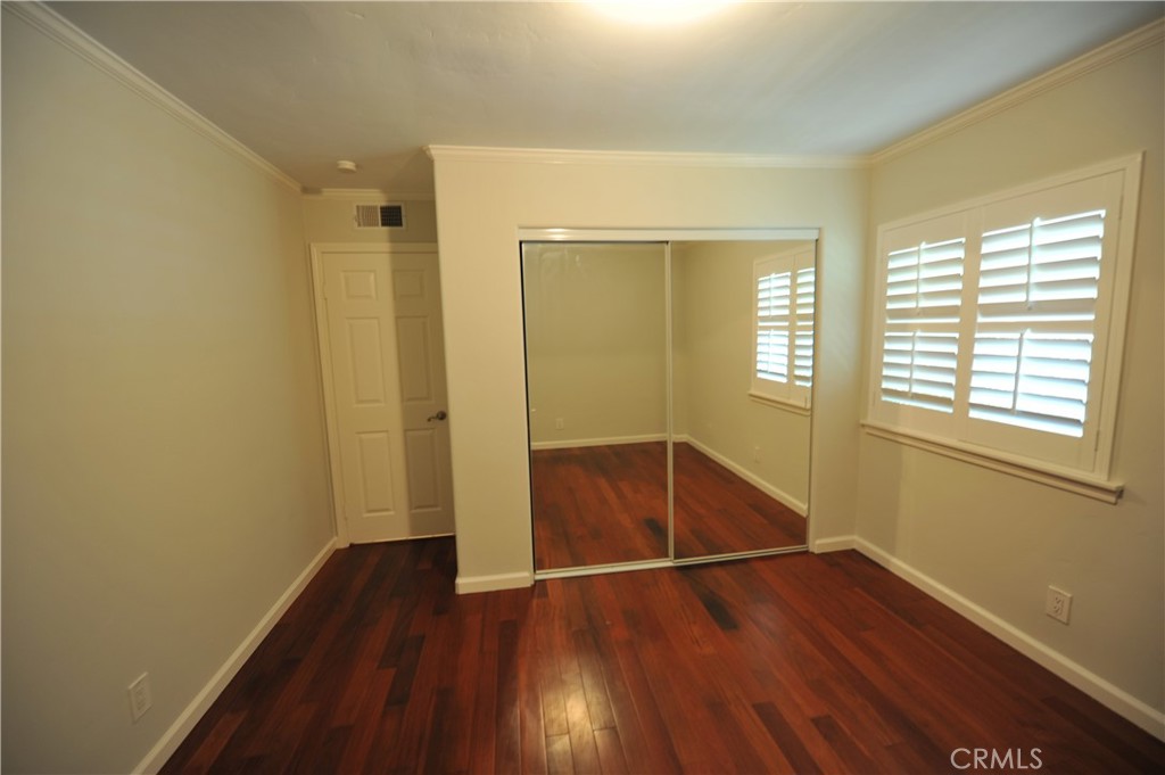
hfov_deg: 104.3
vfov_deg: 81.1
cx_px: 582
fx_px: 453
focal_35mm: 14
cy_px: 388
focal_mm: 14
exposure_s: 1/30
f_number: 2.8
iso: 320
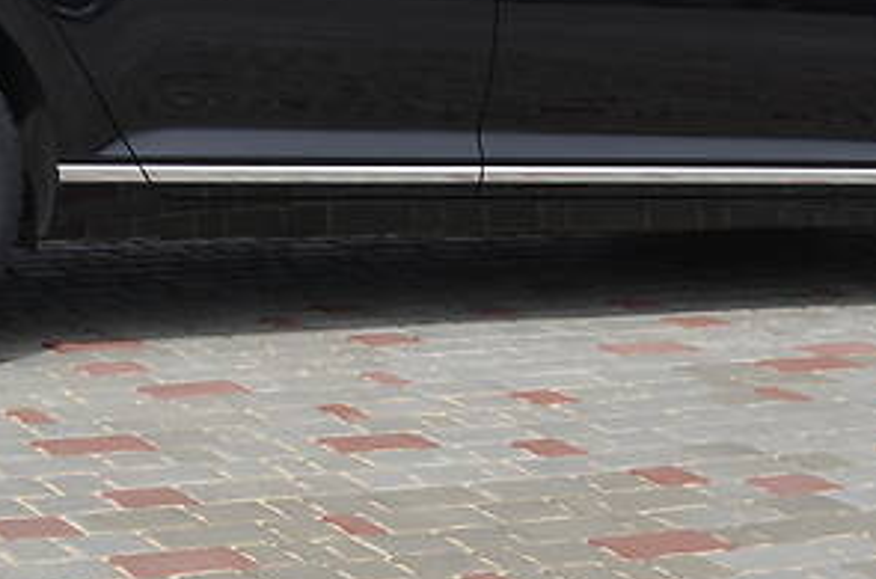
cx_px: 208
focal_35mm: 122
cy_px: -45
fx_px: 2961
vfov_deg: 11.0
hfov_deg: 16.7
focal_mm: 30
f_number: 8
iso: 110
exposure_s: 1/250
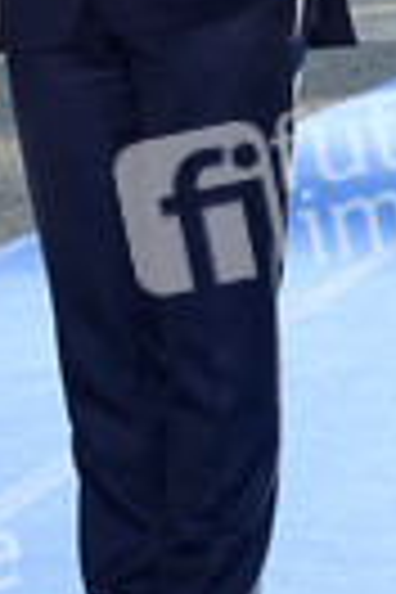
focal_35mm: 319
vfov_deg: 6.4
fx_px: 5263
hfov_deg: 4.3
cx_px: -63
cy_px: -36
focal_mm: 105
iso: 250
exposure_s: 1/250
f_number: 11
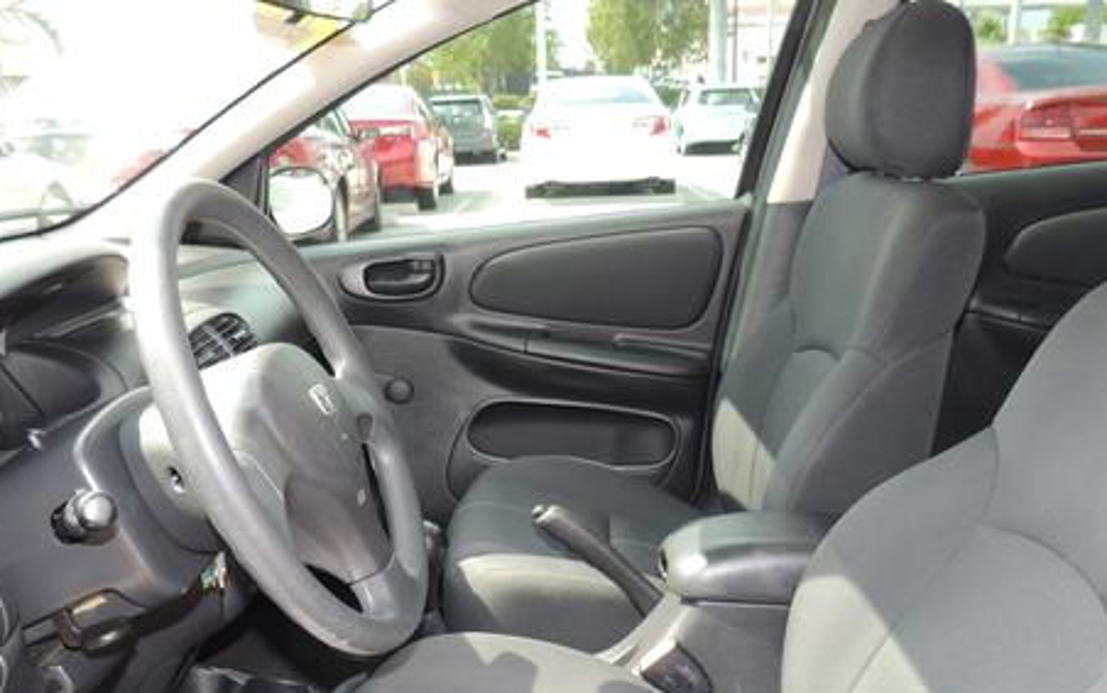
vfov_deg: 35.1
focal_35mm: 36
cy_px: 451
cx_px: 531
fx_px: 1087
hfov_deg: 54.0
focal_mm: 4.3
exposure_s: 1/125
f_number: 3
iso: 100
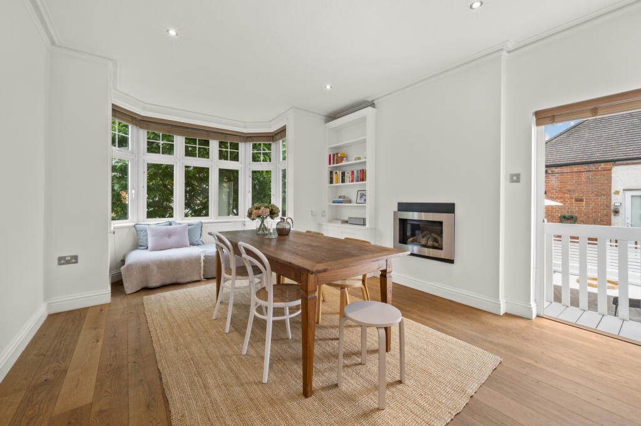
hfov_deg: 104.3
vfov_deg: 81.1
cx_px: 320
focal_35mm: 14
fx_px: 249
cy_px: 213
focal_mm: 14
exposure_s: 1/2
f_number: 16
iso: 200
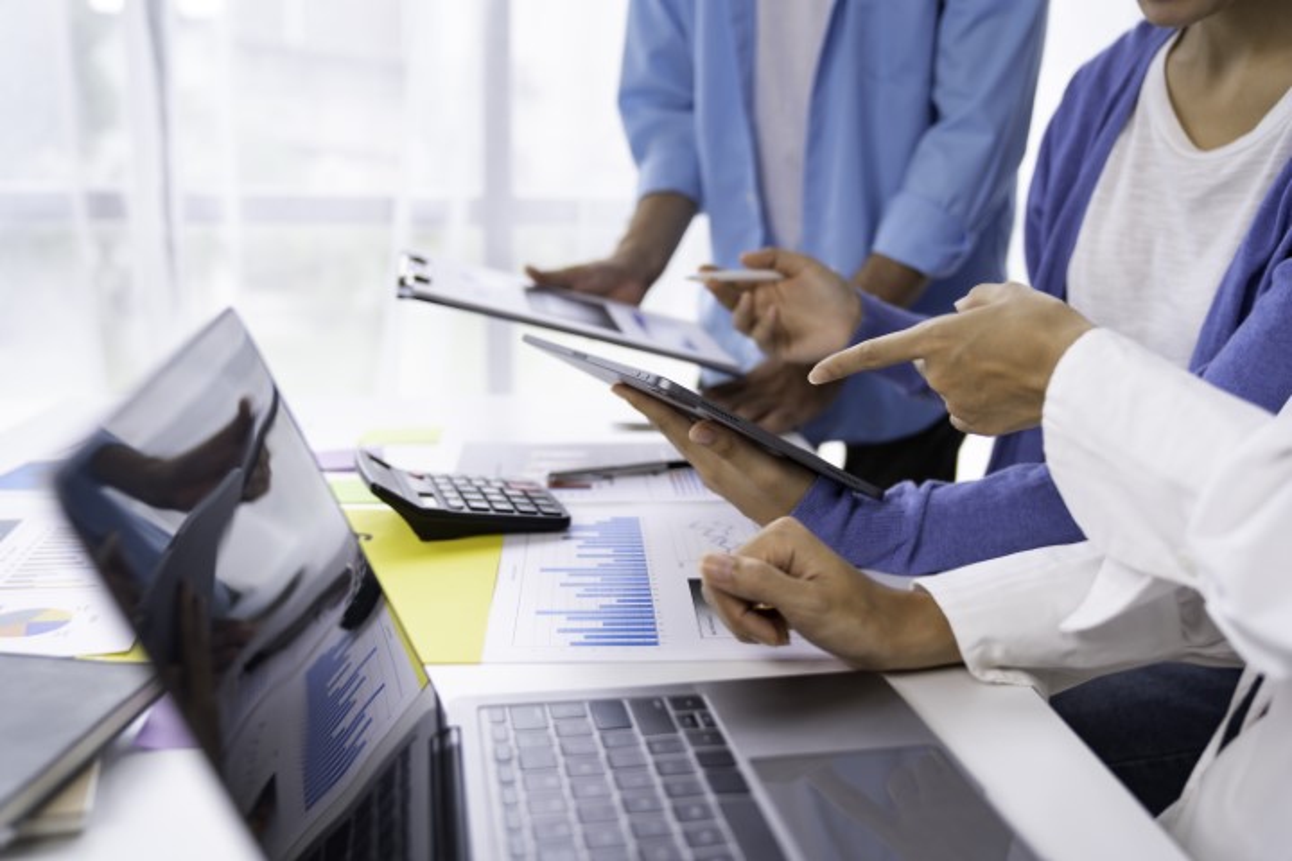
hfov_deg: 55.8
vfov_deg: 38.9
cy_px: 430
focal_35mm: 34
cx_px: 646
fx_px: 1220
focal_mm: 34
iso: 160
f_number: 2.8
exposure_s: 1/160
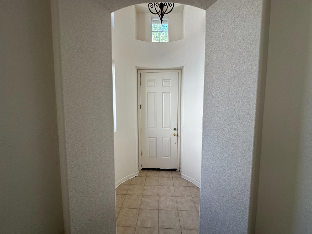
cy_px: 117
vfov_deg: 85.7
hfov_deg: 102.1
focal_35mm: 14
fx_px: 126
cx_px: 156
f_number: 2.2
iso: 80
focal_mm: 2.22
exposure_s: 1/99
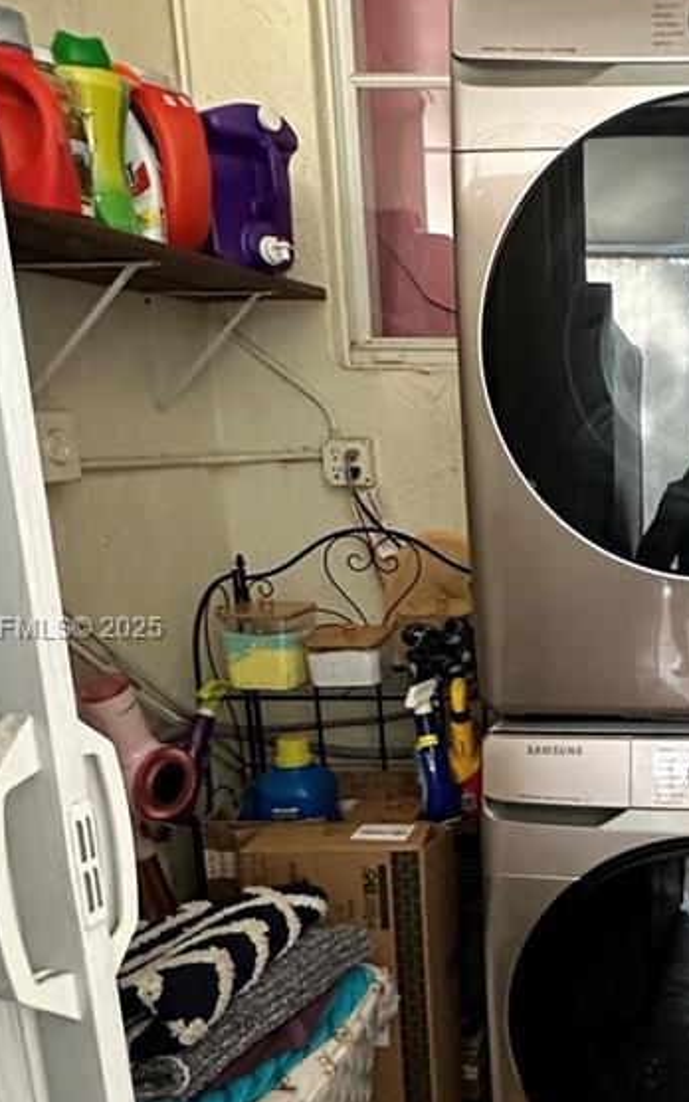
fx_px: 960
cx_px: 687
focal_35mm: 32
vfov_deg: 59.4
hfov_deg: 35.7
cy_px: 630
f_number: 2.2
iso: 640
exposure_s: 1/60
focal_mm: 2.22
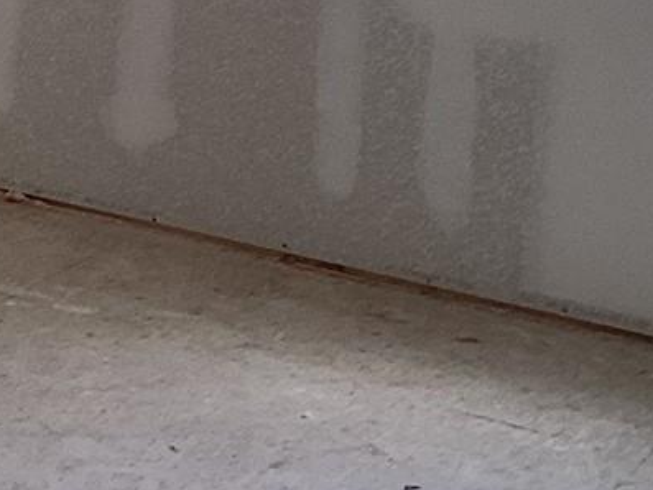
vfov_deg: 11.4
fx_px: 2359
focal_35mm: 125
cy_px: -229
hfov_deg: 15.3
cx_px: -102
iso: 80
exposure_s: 1/120
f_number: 2.4
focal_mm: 3.3
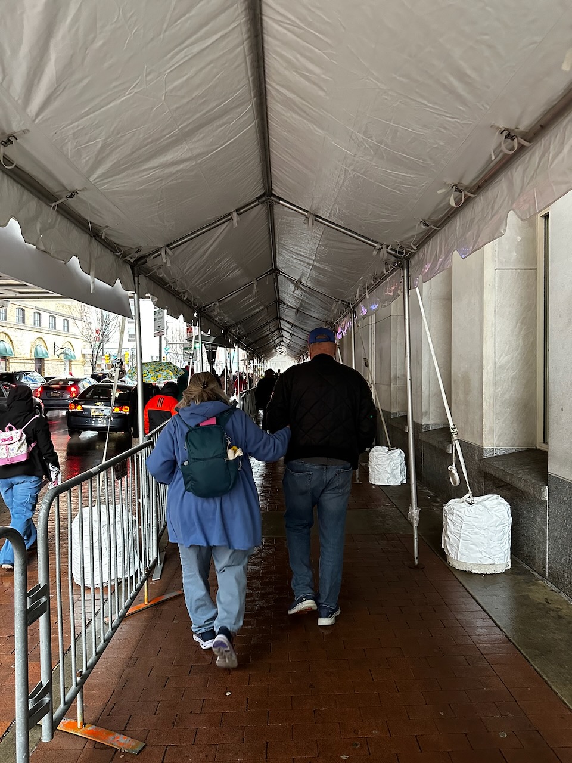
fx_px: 529
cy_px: 382
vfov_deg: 71.6
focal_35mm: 24
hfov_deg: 56.8
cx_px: 286
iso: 500
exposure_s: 1/60
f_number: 1.78
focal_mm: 6.86
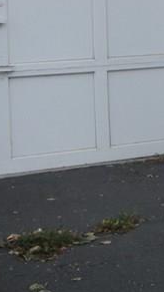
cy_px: -41
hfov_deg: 7.9
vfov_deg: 15.5
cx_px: 487
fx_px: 1034
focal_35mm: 134
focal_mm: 5.9
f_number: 3.8
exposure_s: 1/83.8
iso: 64
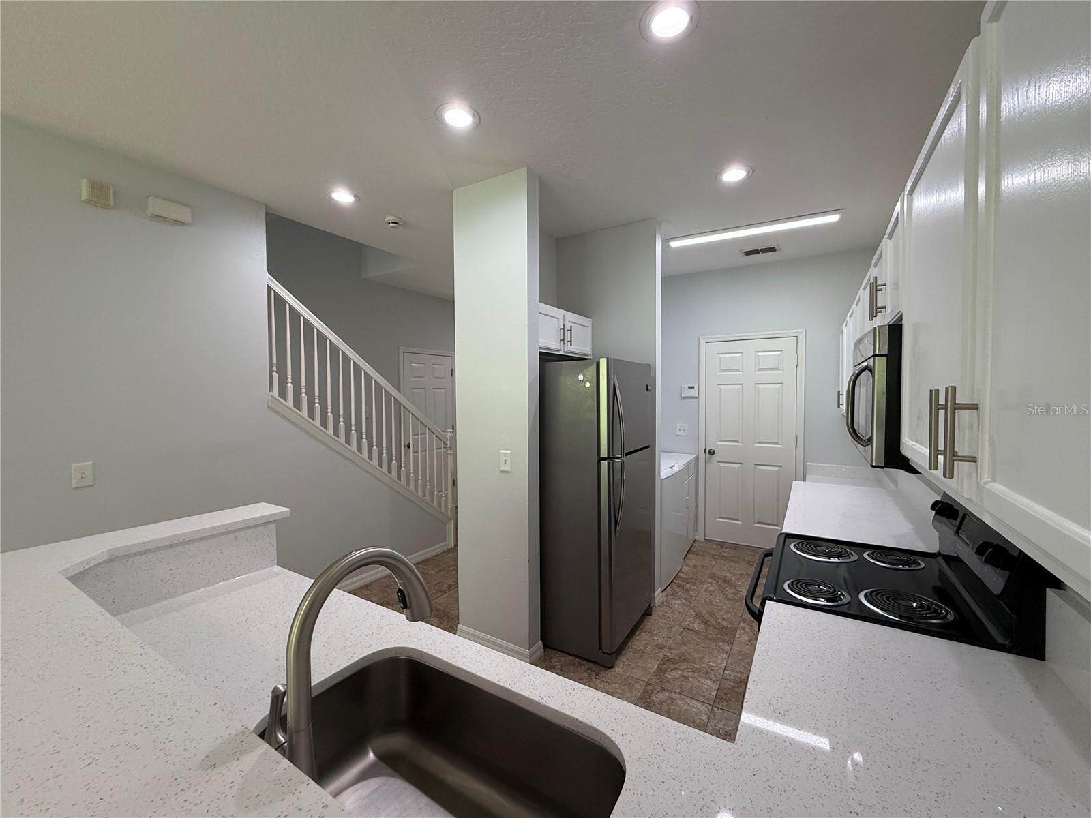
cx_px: 546
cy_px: 409
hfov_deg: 102.1
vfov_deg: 85.7
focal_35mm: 14
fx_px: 441
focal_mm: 2.22
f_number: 2.2
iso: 200
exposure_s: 1/120
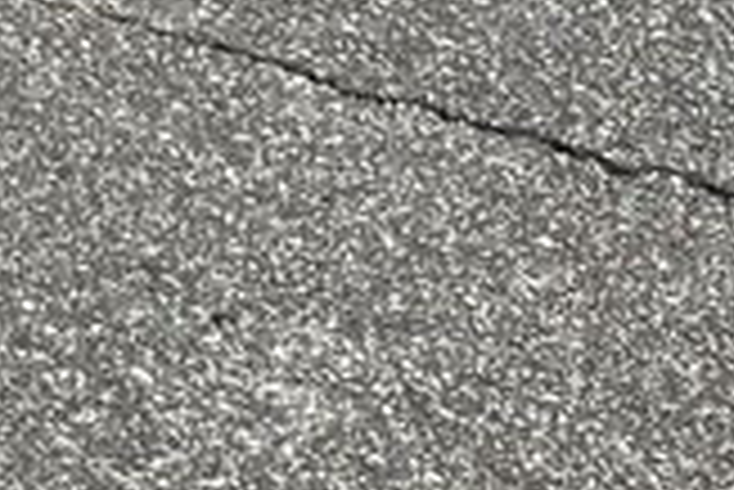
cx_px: -2044
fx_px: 4326
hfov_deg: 7.4
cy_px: -814
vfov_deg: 6.1
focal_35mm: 212
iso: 50
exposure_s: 1/2632
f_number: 1.6
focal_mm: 5.1
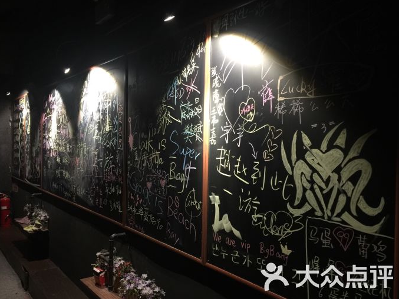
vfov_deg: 46.8
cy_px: 153
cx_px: 202
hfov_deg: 60.0
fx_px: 346
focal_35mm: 30
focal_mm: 4.15
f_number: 2.2
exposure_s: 1/10
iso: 125
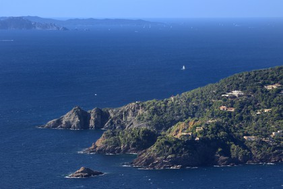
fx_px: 1297
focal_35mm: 165
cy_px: 94
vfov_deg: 8.3
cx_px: 142
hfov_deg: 12.5
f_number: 10
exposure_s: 1/1600
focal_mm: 165
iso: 800
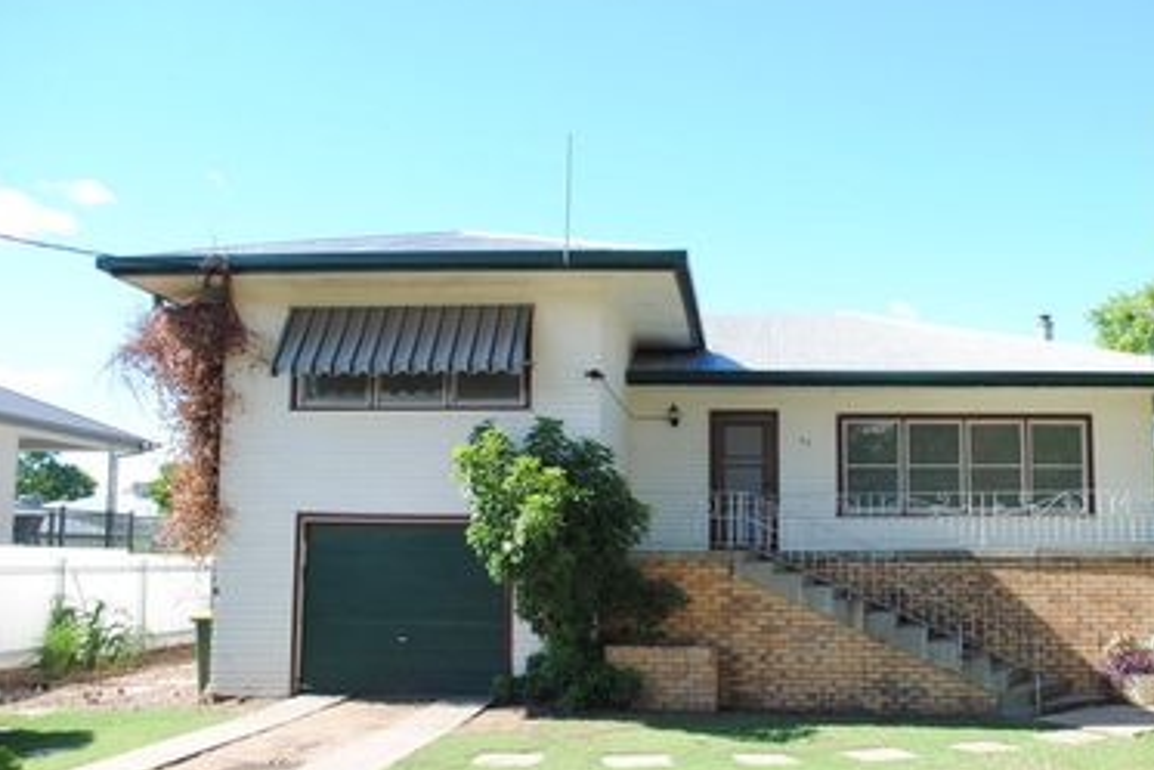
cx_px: 721
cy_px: 441
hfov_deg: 55.1
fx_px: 1090
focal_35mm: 34
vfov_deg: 38.8
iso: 100
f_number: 7.1
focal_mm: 18
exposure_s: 1/200
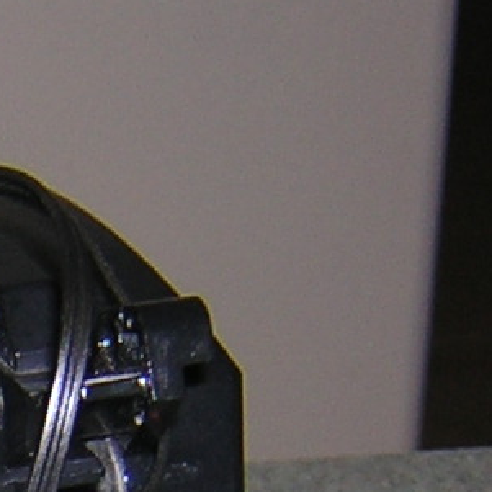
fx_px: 3023
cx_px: -283
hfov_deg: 9.0
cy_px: 791
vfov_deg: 9.0
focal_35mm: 188
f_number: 2.7
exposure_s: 1/60.1
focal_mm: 5.2
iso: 100
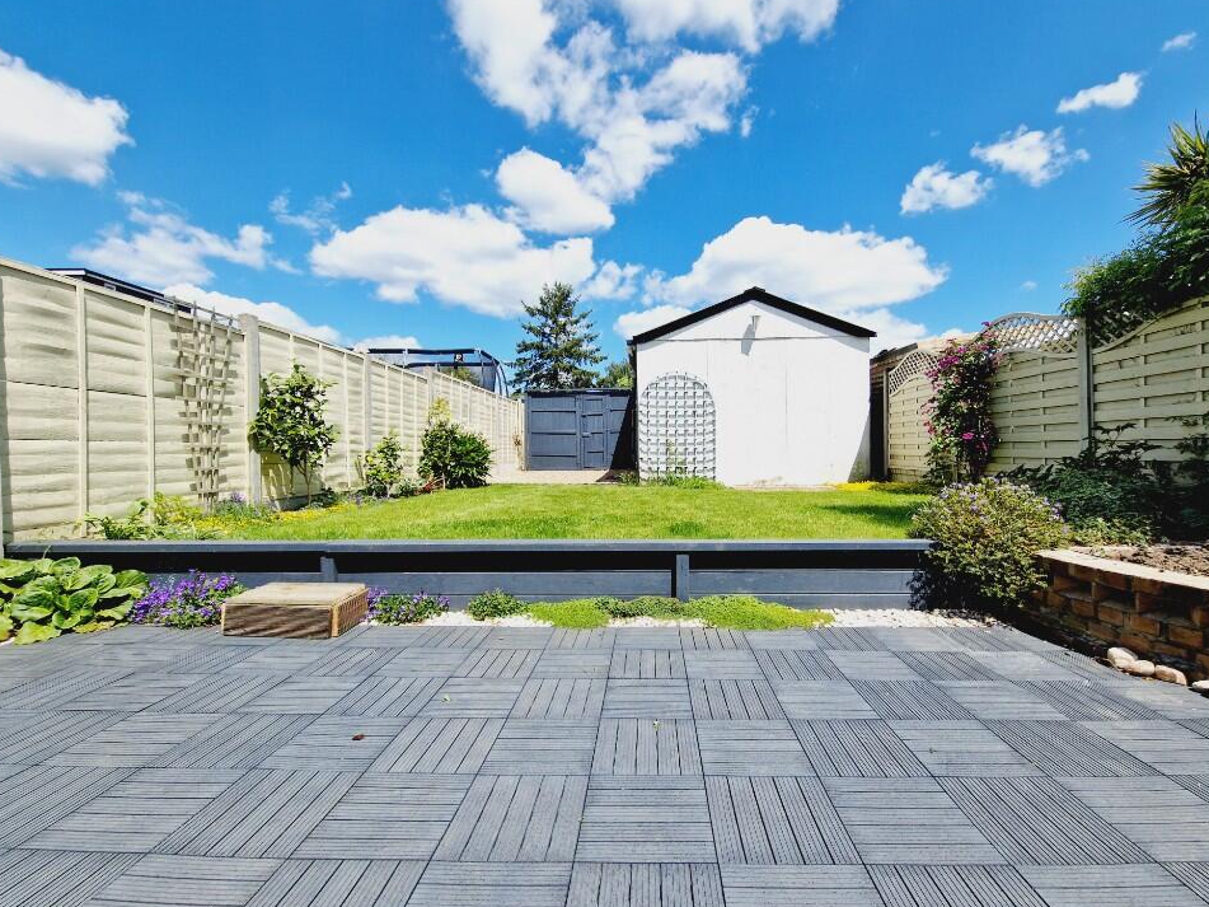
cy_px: 454
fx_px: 489
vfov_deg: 85.7
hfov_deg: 102.0
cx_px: 633
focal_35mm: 14
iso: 50
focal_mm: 2.2
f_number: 2.2
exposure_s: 1/2320
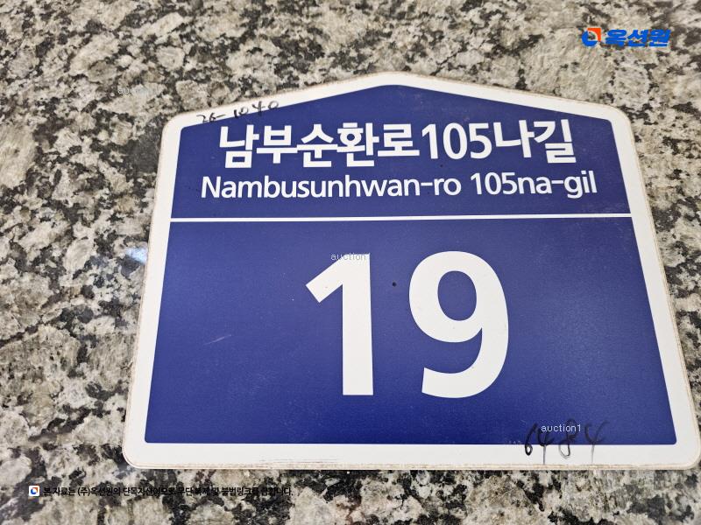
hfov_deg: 73.9
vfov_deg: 58.9
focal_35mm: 23
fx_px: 466
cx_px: 350
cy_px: 262
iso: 80
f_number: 1.7
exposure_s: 1/180
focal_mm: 6.3
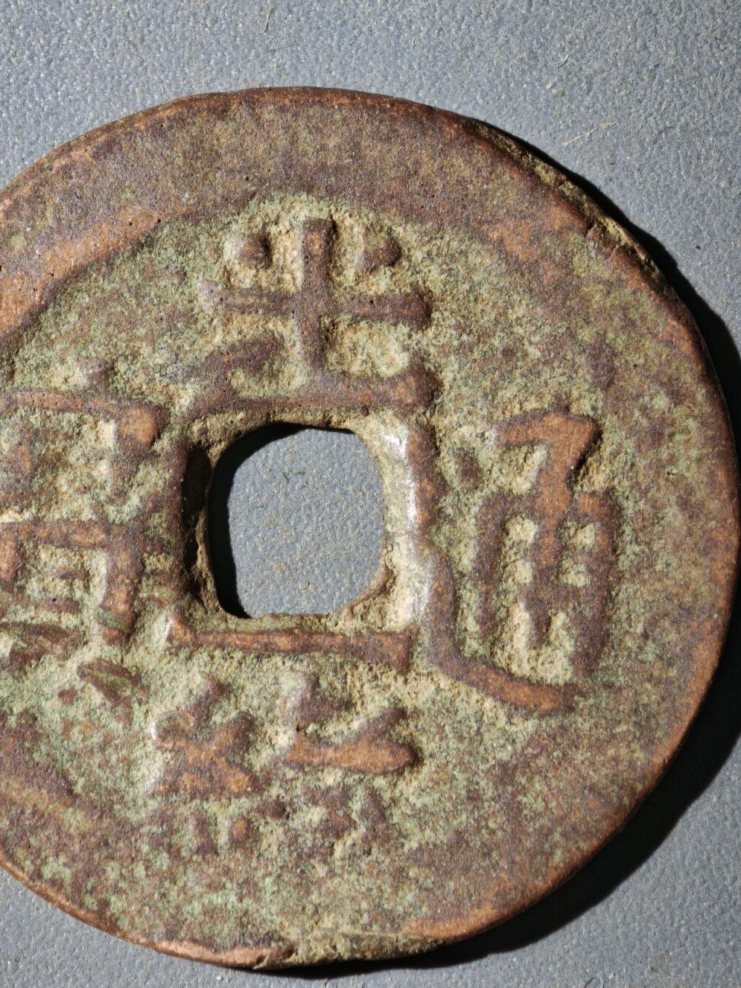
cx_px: 292
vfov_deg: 14.4
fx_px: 3911
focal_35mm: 137
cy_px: 451
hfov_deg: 10.8
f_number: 2
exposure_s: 1/94.3
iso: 160
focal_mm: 9
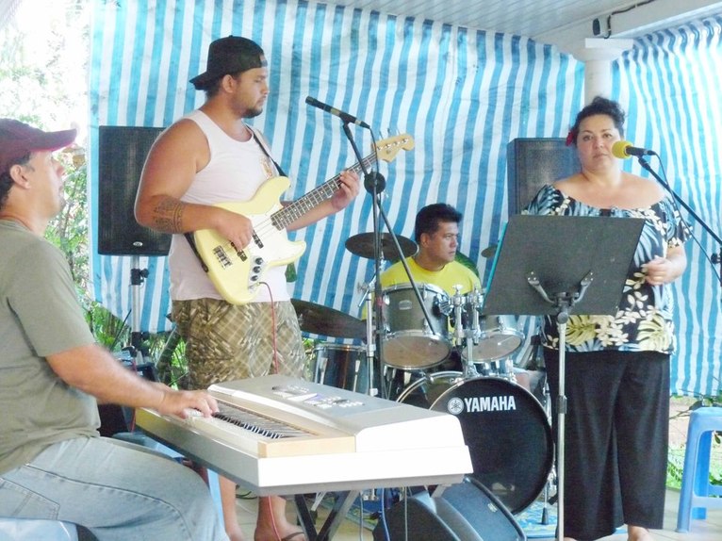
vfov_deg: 19.6
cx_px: 361
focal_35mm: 75
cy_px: 270
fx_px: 1564
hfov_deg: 26.0
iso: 800
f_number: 3.4
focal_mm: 13.3
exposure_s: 1/25
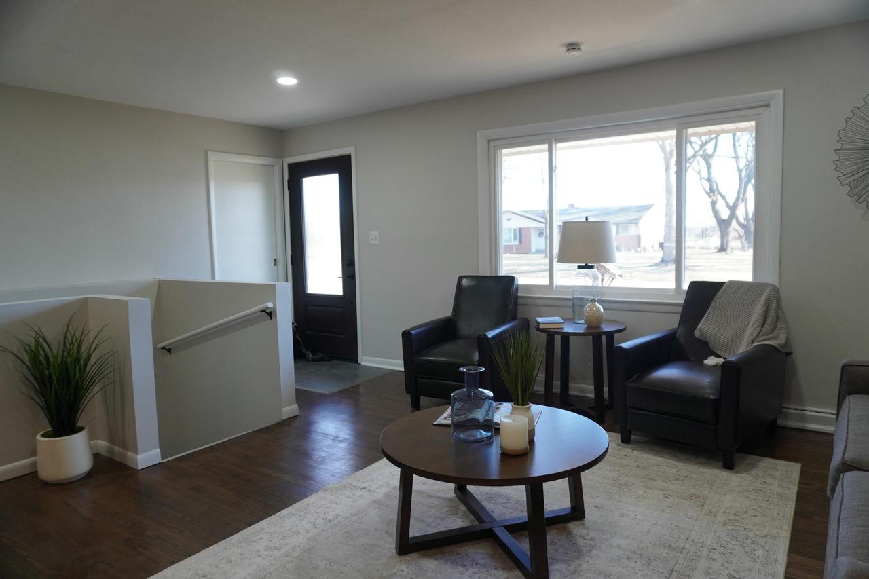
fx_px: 579
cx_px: 434
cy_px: 290
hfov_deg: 73.8
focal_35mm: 24
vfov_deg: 53.1
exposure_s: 1/60
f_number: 4
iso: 320
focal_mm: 16
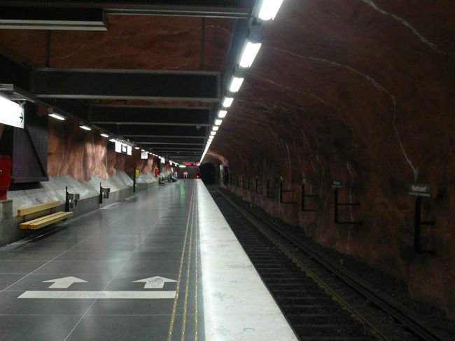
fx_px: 539
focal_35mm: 41
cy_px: 170
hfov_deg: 45.8
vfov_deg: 35.1
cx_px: 228
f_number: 3
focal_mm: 5.4
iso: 200
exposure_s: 1/8
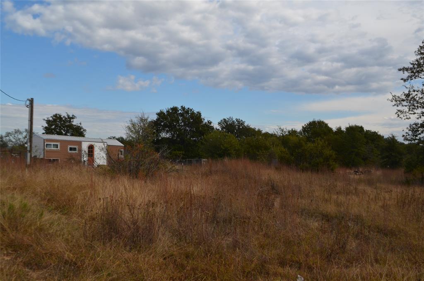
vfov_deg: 36.7
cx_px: 212
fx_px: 423
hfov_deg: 53.2
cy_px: 140
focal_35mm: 36
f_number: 6.3
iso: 100
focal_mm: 24
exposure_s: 1/250
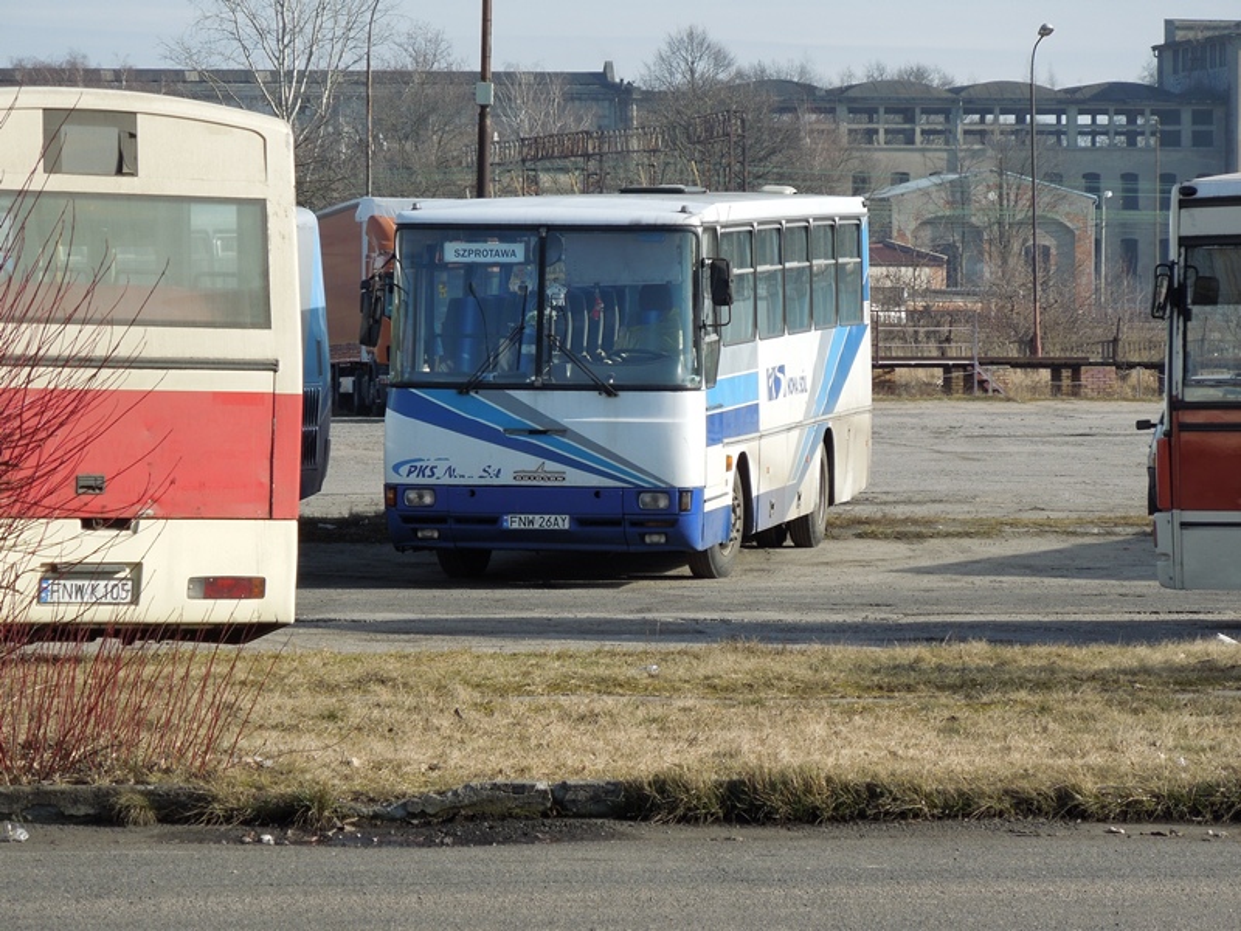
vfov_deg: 6.9
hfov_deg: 9.2
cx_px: 620
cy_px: 466
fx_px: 7672
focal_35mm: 214
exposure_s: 1/320
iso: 100
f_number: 5.1
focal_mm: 38.6
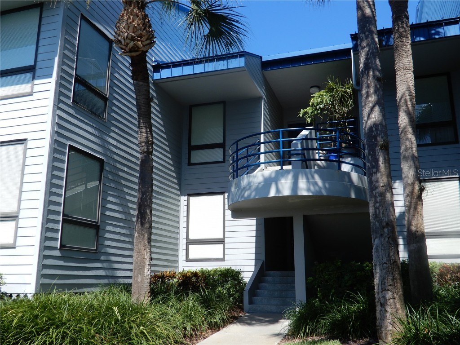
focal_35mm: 35
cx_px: 230
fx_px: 465
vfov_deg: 40.7
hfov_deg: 52.6
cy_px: 172
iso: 80
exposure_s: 1/500
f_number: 4
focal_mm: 6.2
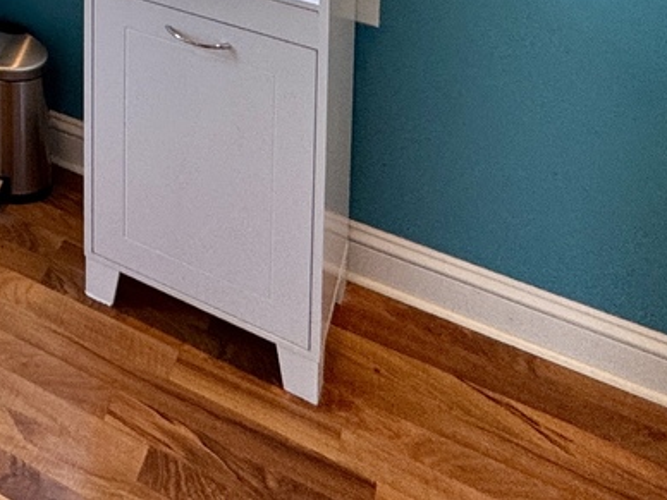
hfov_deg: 29.7
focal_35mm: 52
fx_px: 1002
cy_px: -424
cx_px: -194
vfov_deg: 19.7
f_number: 2.2
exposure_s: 1/120
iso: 125
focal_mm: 2.22
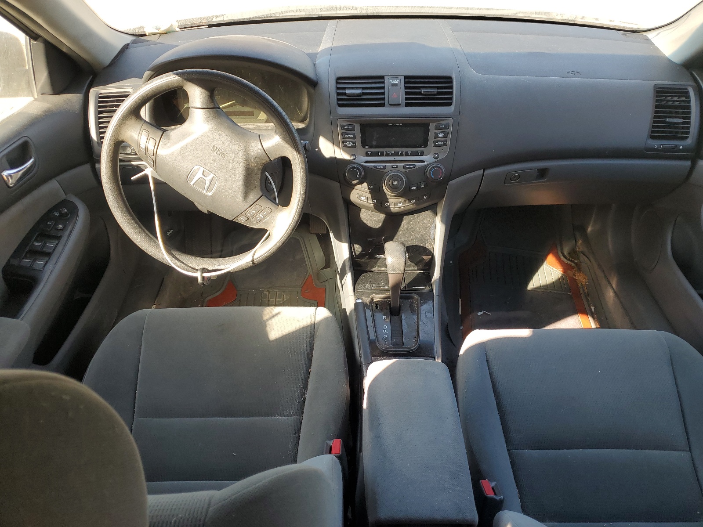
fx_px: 528
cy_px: 264
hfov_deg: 67.3
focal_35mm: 26
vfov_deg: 53.1
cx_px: 352
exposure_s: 1/213
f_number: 1.5
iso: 50
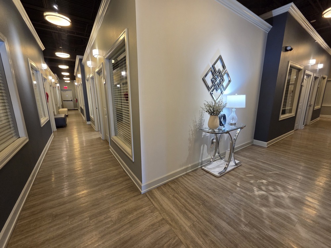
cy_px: 124
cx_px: 166
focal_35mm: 13
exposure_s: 1/60
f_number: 2.2
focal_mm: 2.2
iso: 200
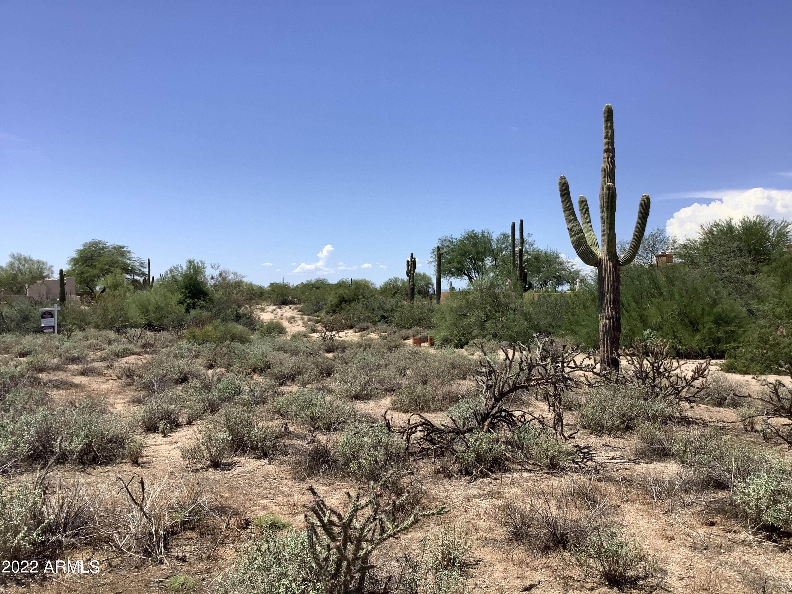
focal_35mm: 31
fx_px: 709
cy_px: 297
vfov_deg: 45.4
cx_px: 396
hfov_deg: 58.4
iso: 25
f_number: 2.4
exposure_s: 1/1773
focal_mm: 3.3
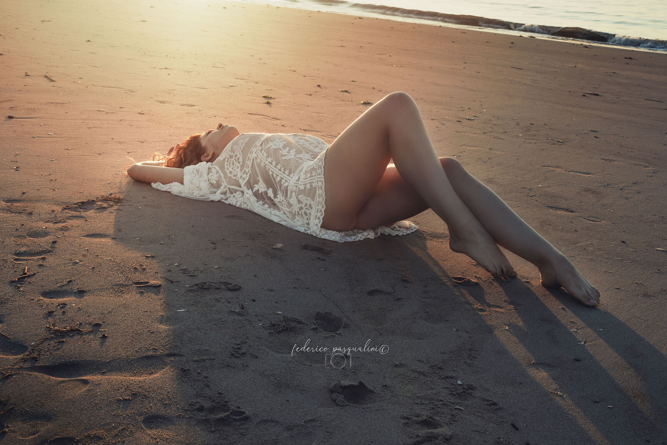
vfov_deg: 27.0
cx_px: 334
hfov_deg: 39.6
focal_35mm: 50
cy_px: 222
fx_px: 926
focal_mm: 50
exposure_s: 1/160
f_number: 14
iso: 640
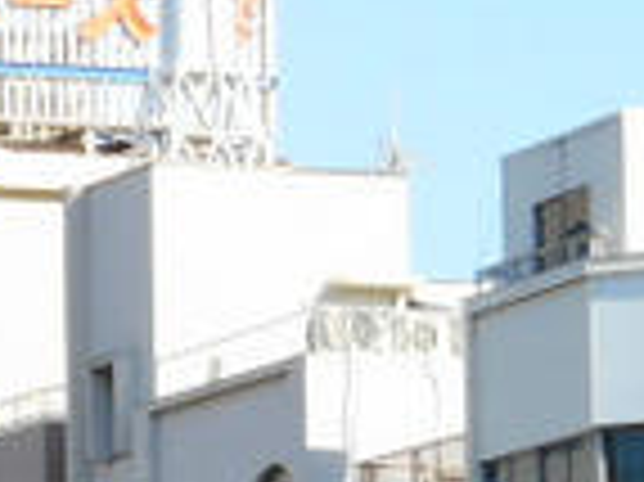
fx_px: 8421
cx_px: -158
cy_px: 743
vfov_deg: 3.3
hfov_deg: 4.4
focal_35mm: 453
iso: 80
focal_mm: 15.9
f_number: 5.6
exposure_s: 1/200
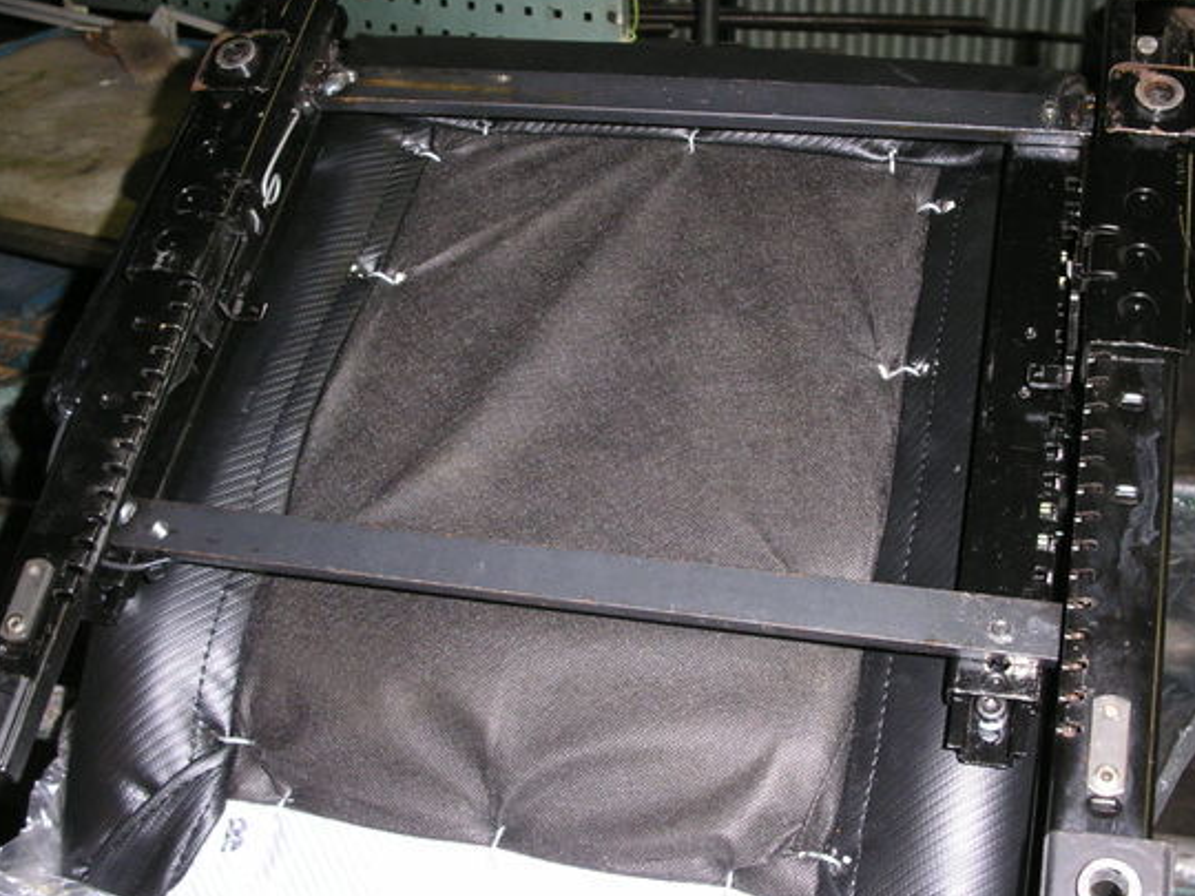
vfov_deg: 32.2
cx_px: 631
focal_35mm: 45
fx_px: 1553
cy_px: 462
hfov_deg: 42.1
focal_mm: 7.8
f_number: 2.8
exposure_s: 1/45
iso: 200
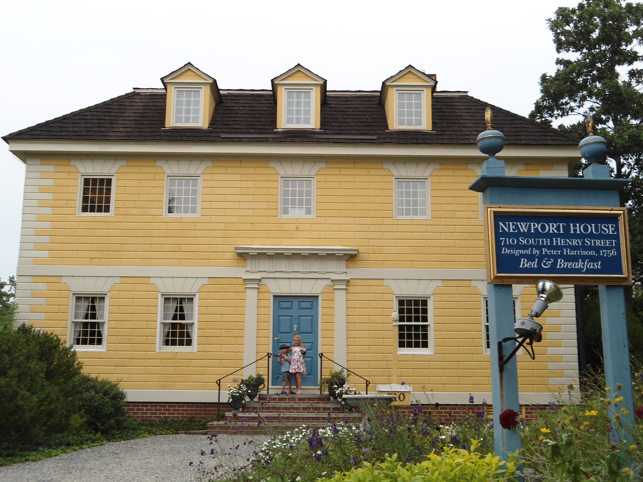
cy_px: 241
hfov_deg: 42.9
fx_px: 817
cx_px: 322
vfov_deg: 32.9
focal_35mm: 44
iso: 80
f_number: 3.5
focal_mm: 7.9
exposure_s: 1/30
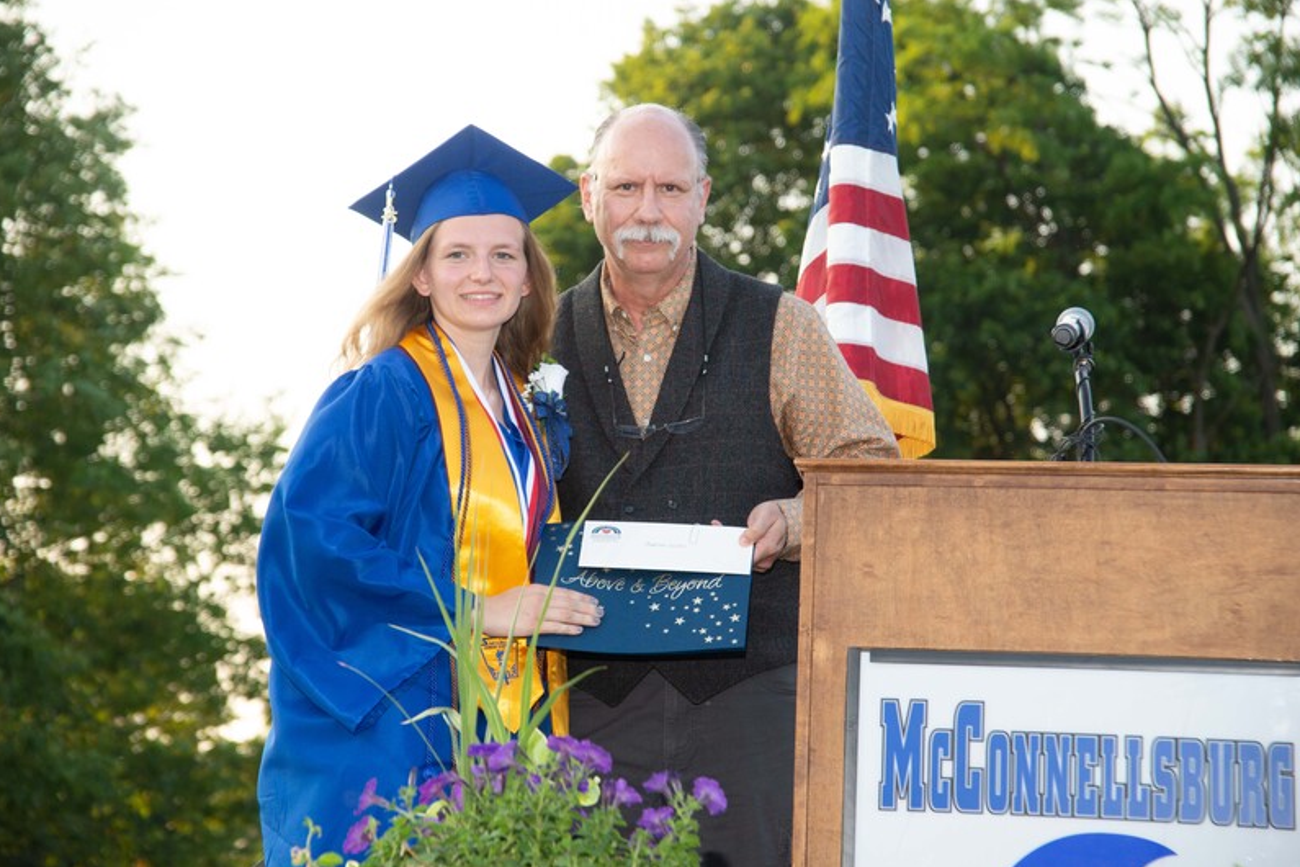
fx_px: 5091
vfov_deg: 9.7
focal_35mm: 141
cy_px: 434
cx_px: 648
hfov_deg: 14.6
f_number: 10
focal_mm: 140
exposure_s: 1/200
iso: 800
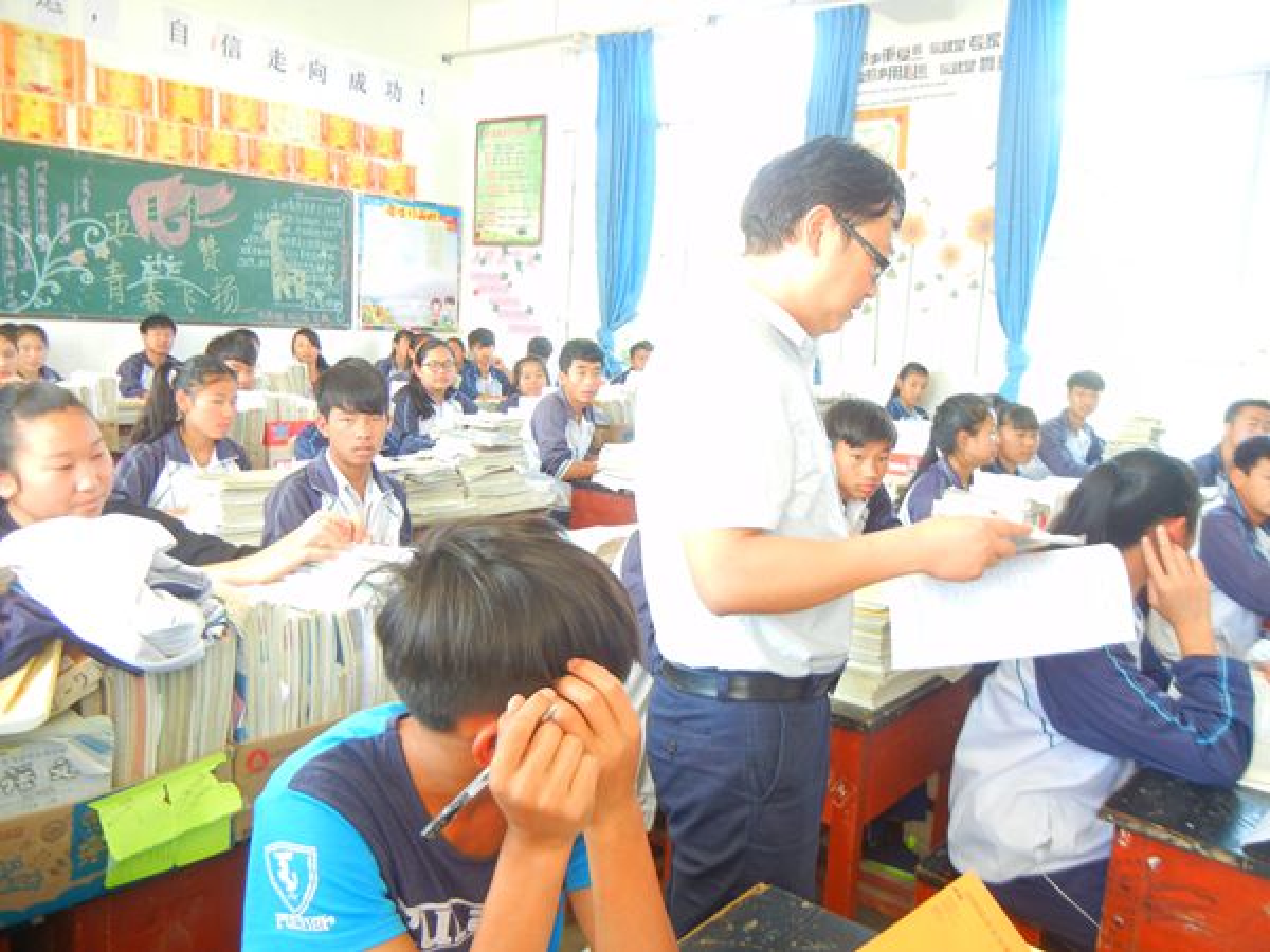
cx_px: 635
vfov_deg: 46.8
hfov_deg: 60.0
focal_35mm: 30
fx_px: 1101
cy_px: 476
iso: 265
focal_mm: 5.4
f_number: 3.5
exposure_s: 1/30
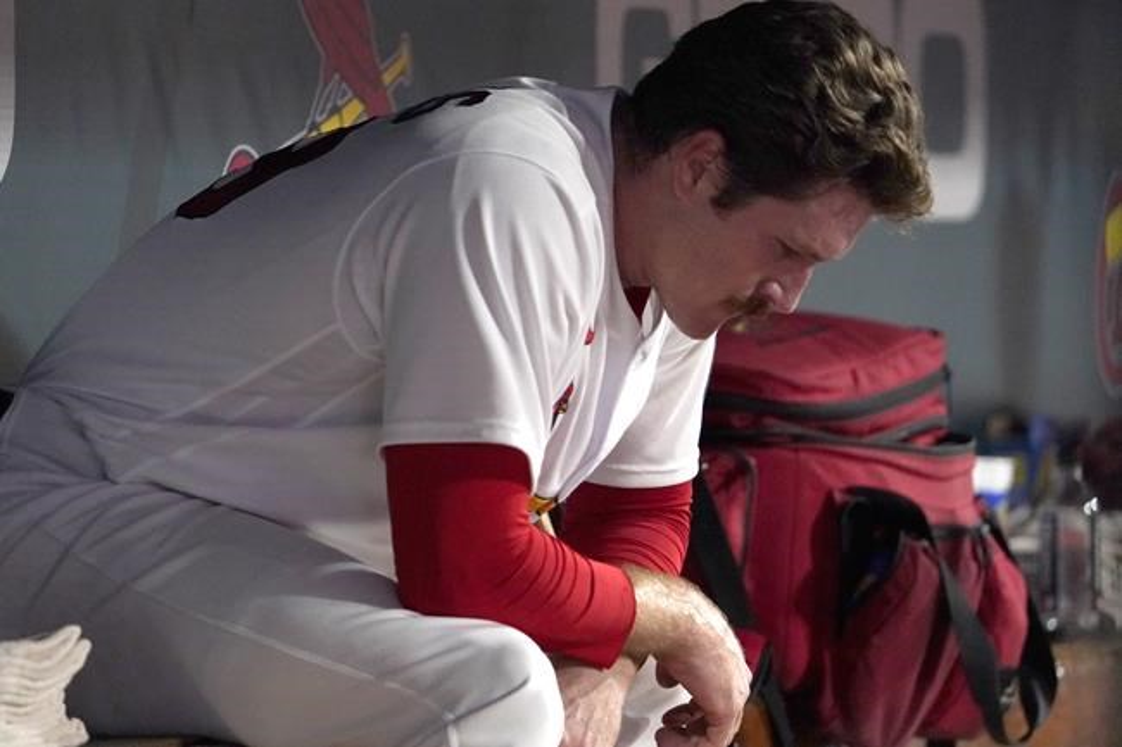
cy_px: 374
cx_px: 561
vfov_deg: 3.7
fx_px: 11715
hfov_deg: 5.5
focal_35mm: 376
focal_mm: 376
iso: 8000
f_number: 6.3
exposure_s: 1/1000
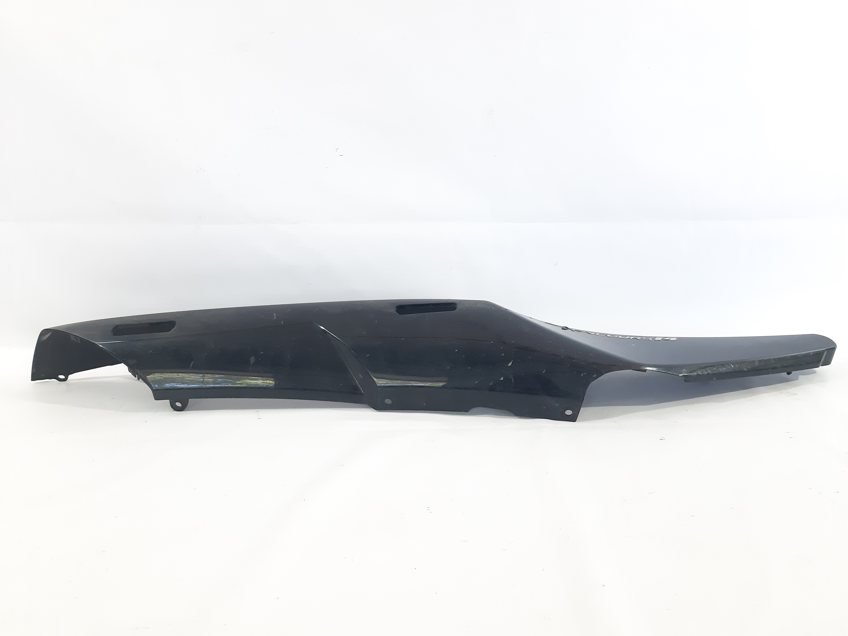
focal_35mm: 27
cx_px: 424
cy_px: 318
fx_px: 661
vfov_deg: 51.4
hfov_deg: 65.3
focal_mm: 3.93
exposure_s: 1/50
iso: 200
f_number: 1.7
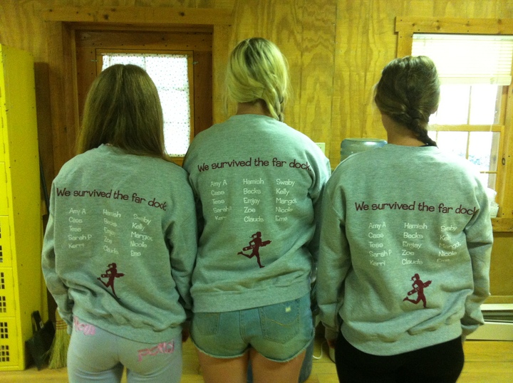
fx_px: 518
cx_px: 256
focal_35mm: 35
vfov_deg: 40.6
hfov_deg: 52.7
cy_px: 192
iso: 320
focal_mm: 3.85
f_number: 2.8
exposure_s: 1/15
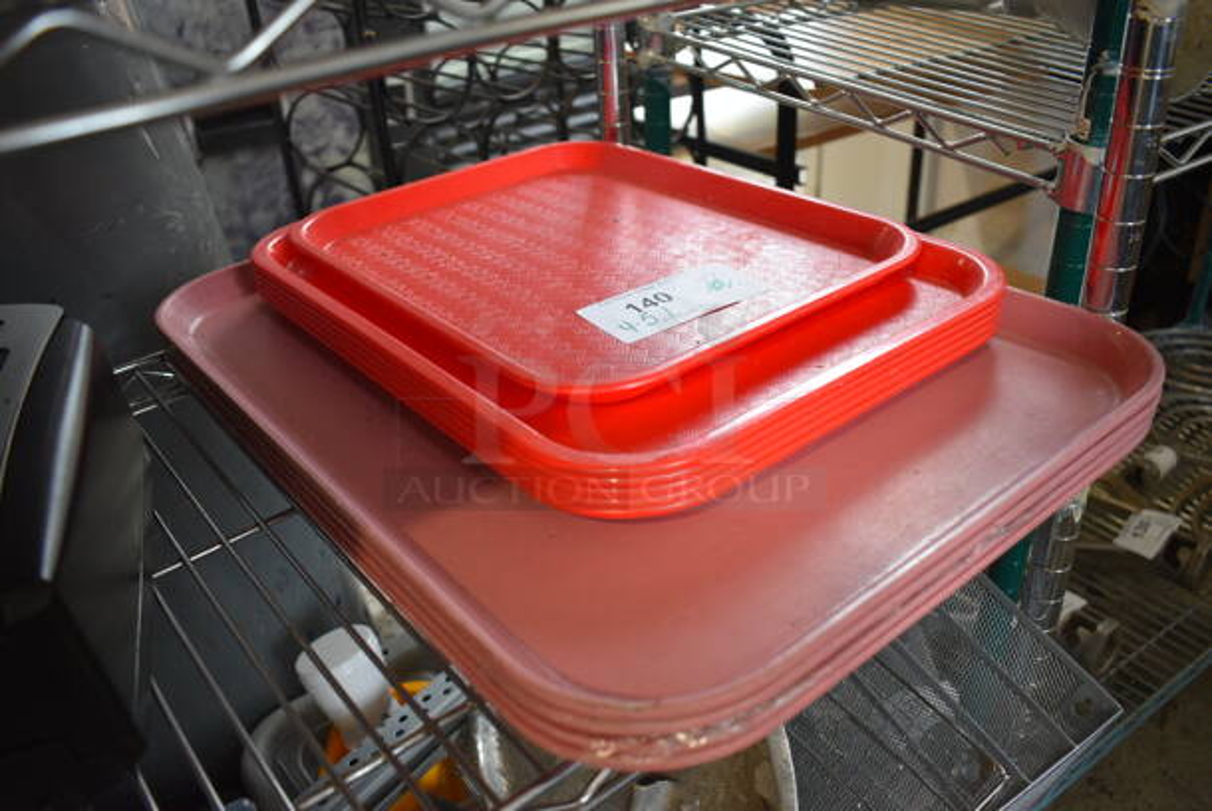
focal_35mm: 30
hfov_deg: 61.9
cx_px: 606
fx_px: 1011
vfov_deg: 43.7
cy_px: 406
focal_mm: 20
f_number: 3.5
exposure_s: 1/125
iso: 900
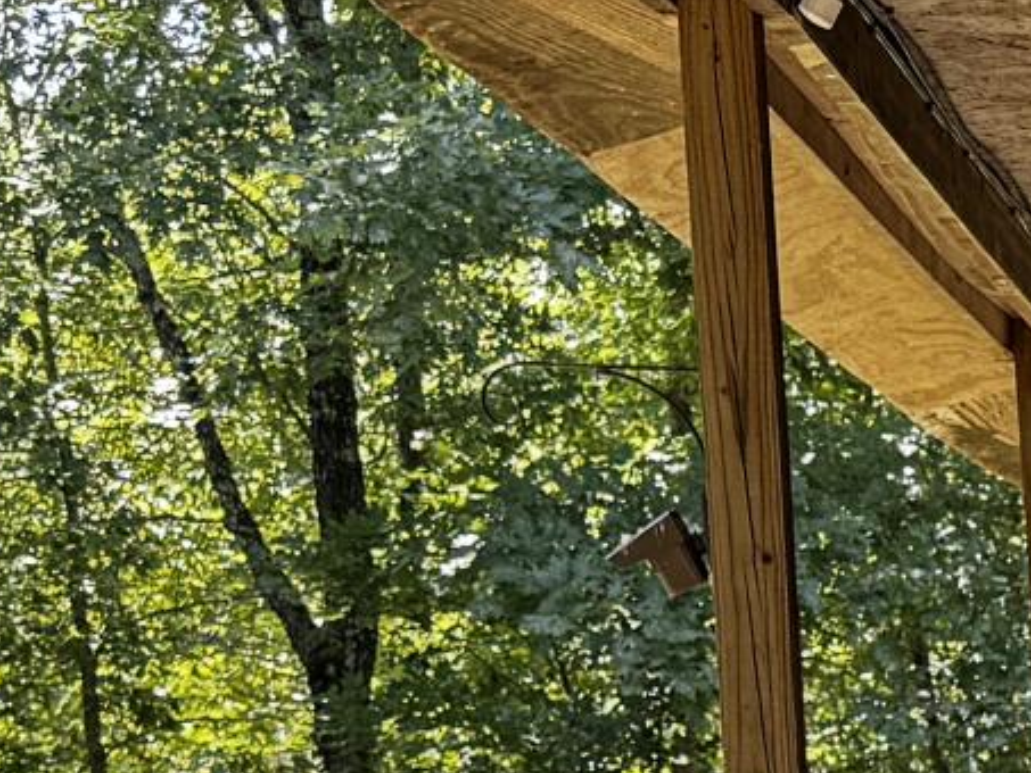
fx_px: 4737
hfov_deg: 11.7
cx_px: 1741
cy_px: 1460
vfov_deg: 8.9
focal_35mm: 159
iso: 80
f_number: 1.78
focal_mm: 6.76
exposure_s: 1/402
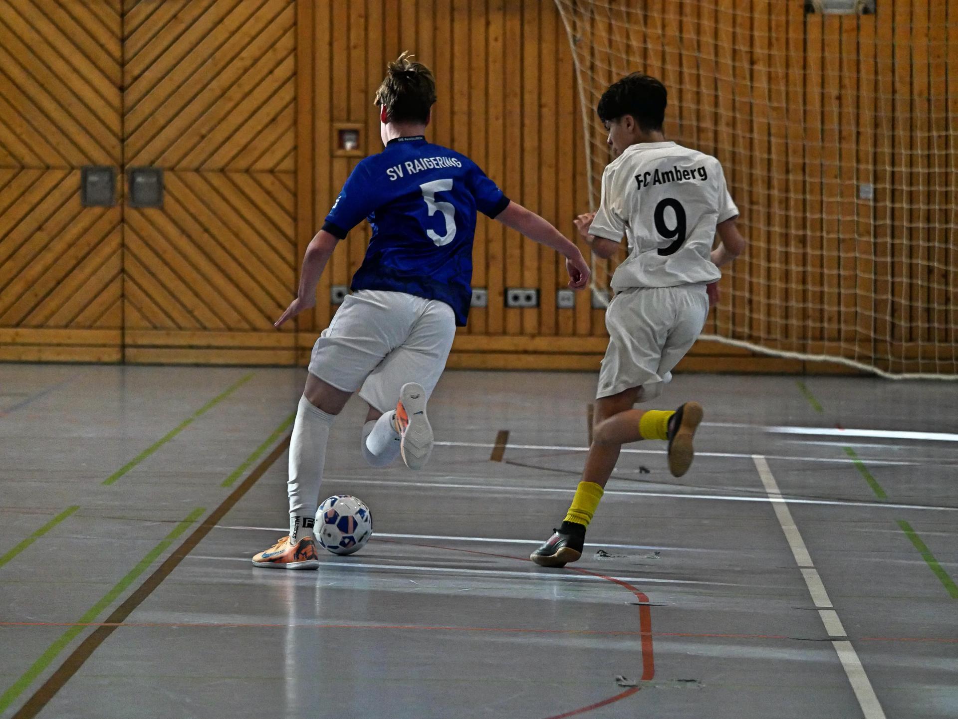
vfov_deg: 5.5
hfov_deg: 7.3
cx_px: 479
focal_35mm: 272
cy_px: 360
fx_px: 7531
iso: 3200
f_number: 4.4
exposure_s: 1/500
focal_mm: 136
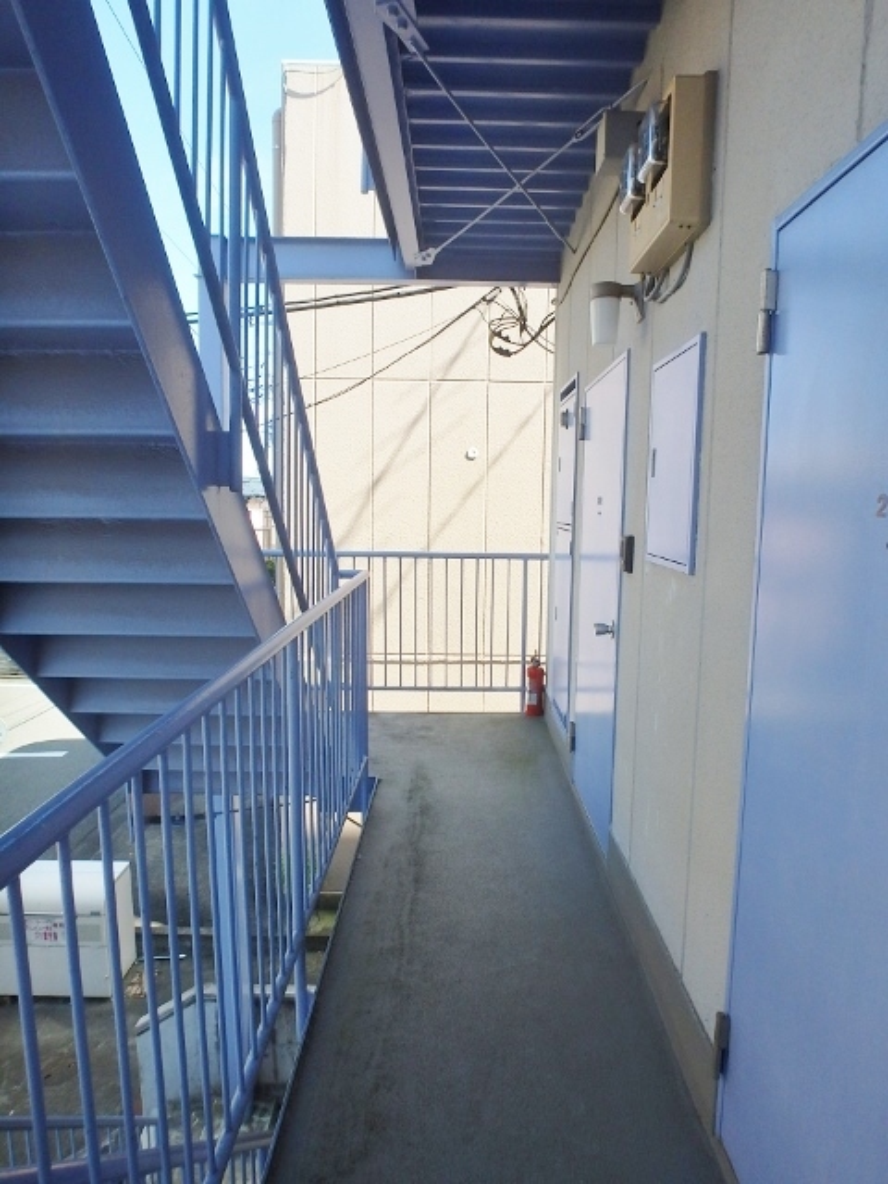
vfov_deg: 79.0
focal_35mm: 21
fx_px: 718
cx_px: 444
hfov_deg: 63.4
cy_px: 592
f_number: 3.5
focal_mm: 3.7
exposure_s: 1/400
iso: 125
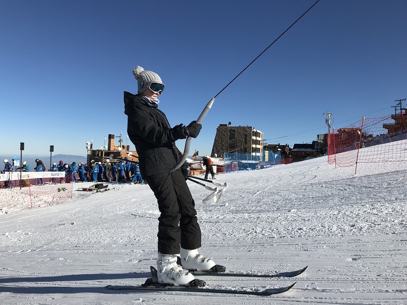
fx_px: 329
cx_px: 204
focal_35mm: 28
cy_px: 152
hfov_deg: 63.5
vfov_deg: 49.7
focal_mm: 3.99
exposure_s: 1/4808
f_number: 1.8
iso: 20
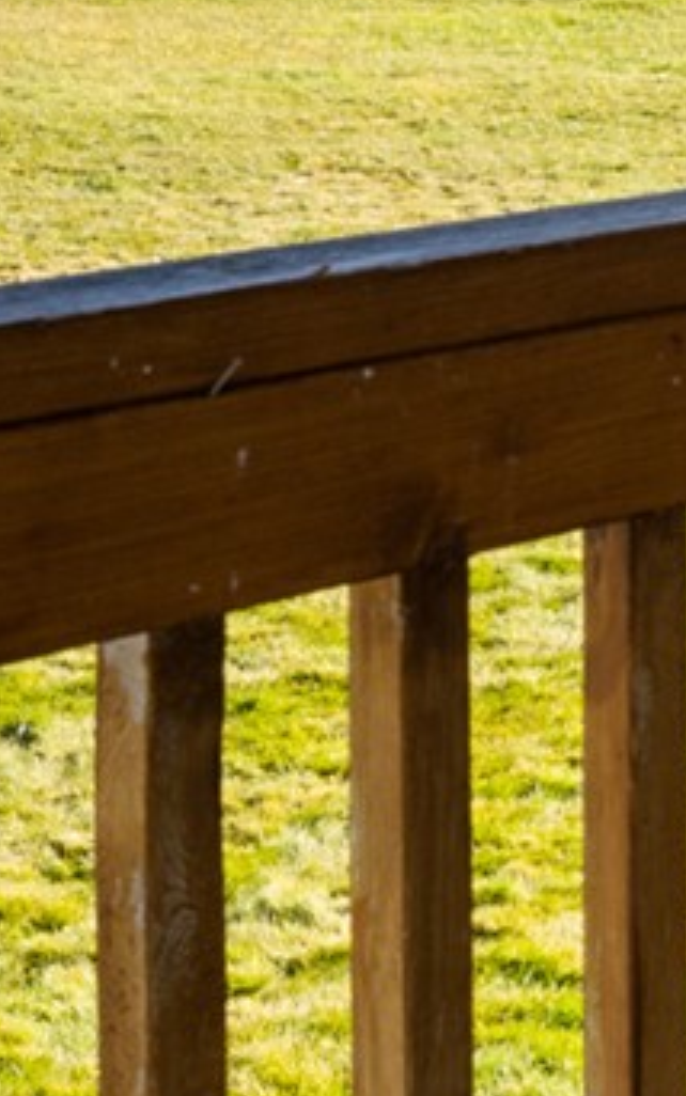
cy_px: -288
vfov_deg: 16.0
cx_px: 1462
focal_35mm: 124
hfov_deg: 9.7
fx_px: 3715
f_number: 9
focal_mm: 19.2
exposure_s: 1/400
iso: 250
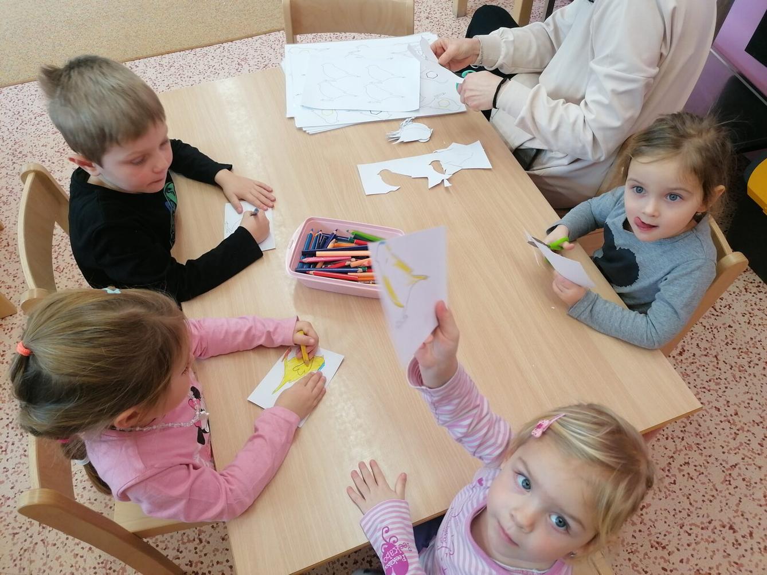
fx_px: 598
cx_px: 384
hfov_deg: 65.3
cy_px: 288
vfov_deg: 51.4
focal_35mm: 27
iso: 100
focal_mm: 4.75
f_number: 1.8
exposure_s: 1/50
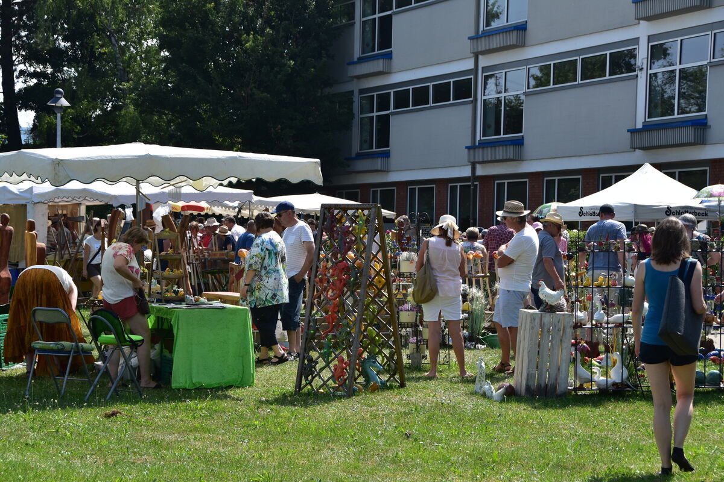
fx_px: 1689
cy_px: 241
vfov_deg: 16.3
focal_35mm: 84
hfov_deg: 24.2
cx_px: 362
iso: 320
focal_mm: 56
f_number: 7.1
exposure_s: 1/800
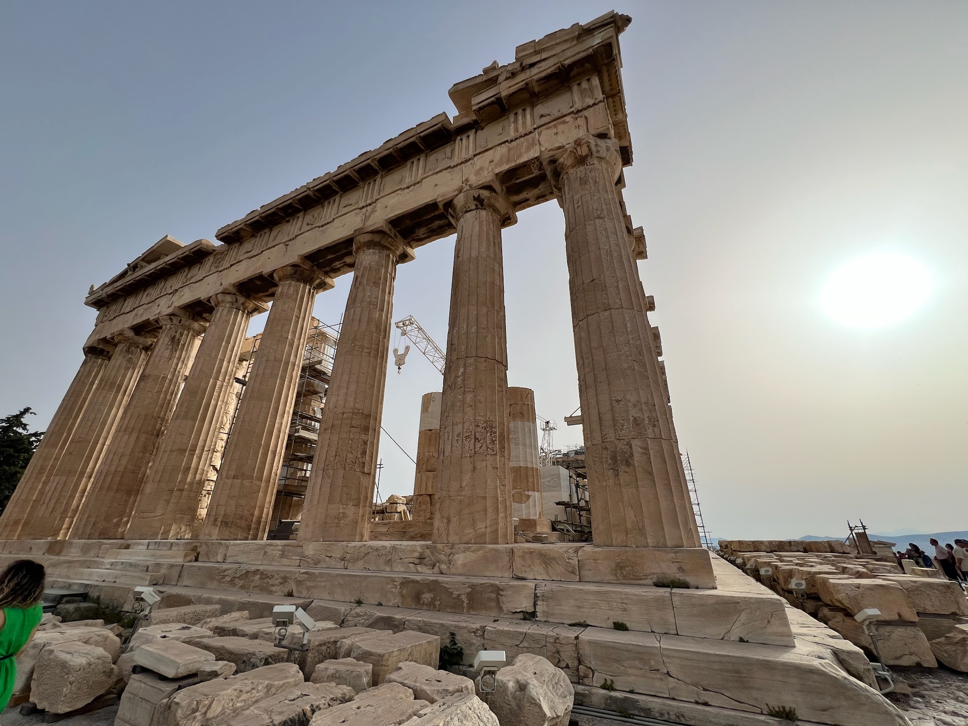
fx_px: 364
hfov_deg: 106.2
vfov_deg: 89.9
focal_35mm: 13
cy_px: 363
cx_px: 484
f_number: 1.8
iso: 32
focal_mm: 1.57
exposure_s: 1/2874
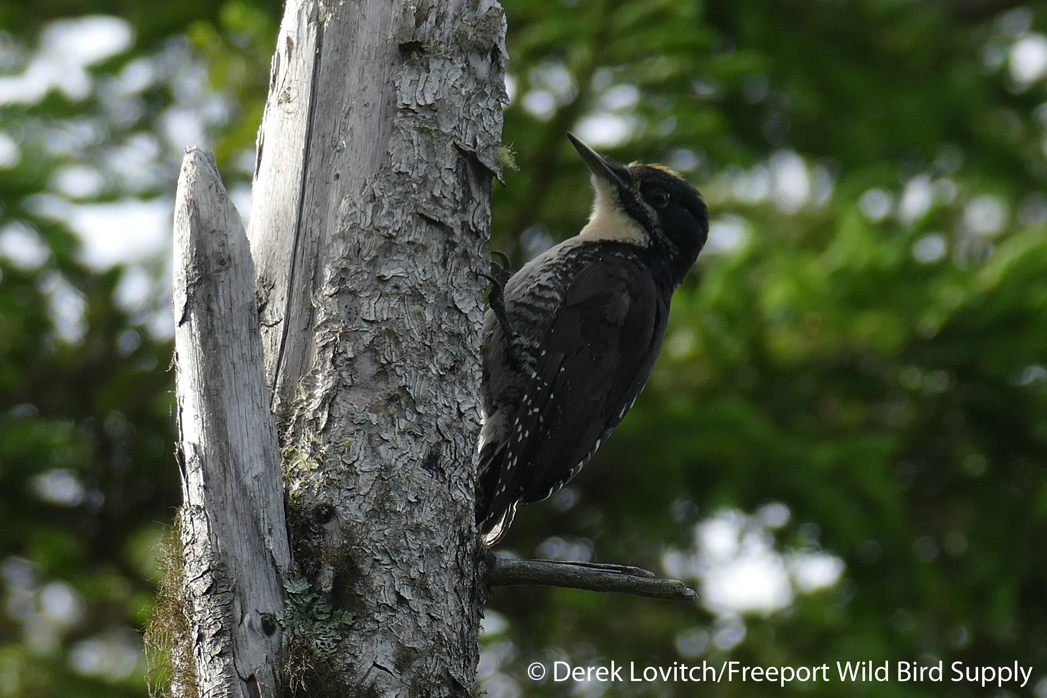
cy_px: 349
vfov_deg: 1.7
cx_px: 524
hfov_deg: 2.6
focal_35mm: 800
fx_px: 23265
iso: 125
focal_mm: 146
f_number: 4
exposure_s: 1/500
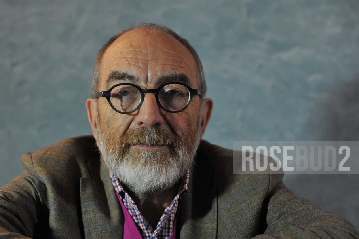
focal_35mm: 62
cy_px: 134
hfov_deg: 32.3
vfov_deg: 21.9
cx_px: 146
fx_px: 618
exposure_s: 1/80
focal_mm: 52
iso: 640
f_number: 3.2
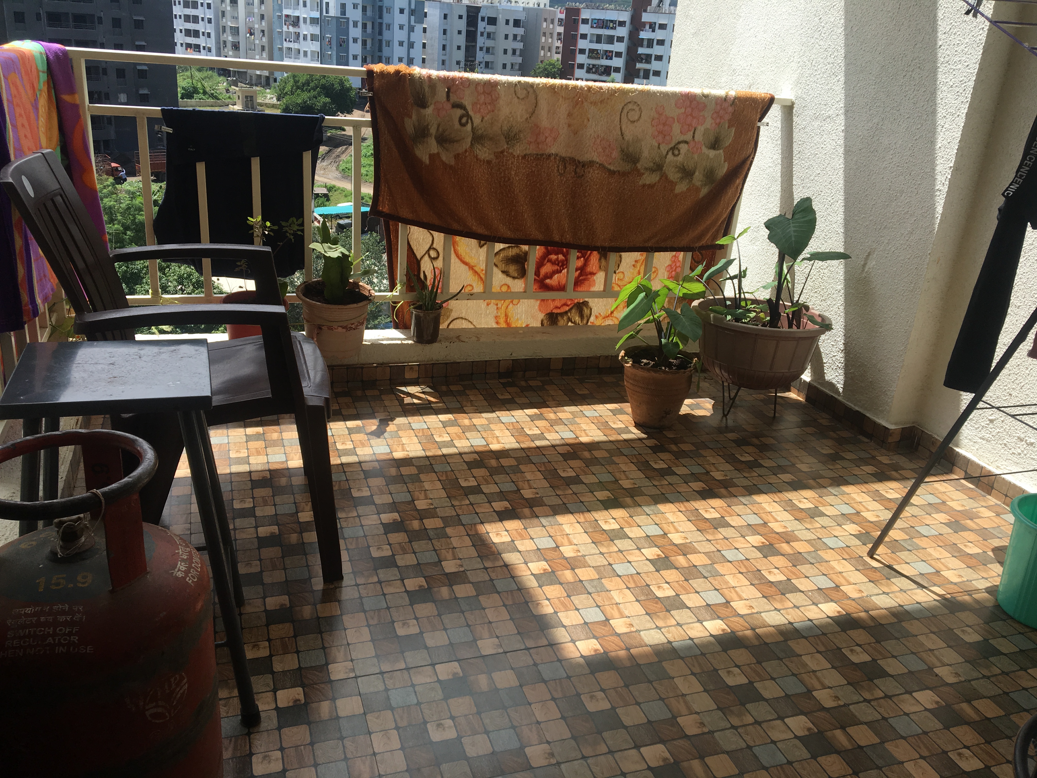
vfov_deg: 48.2
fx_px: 869
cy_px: 389
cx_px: 518
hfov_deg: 61.7
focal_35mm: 29
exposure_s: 1/1183
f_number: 2.2
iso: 25
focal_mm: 4.15
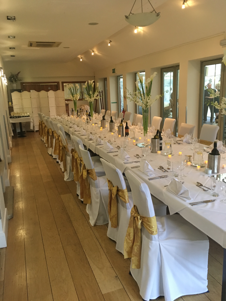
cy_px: 150
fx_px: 252
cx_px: 113
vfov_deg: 61.7
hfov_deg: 48.2
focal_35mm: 29
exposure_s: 1/33
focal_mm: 4.15
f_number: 2.2
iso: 200
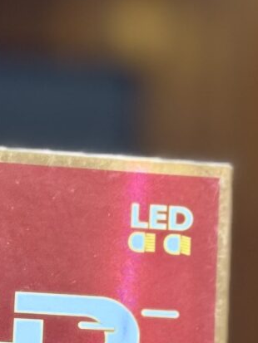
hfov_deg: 9.2
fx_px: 1599
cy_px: 316
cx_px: 74
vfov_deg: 12.2
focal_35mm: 161
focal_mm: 5.7
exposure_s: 1/100
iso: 32
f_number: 1.5
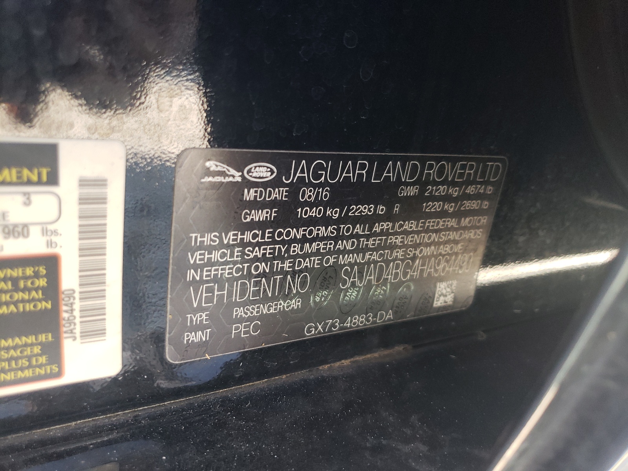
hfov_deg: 67.3
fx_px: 472
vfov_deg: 53.1
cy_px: 236
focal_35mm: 26
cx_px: 314
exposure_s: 1/120
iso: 86
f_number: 1.5
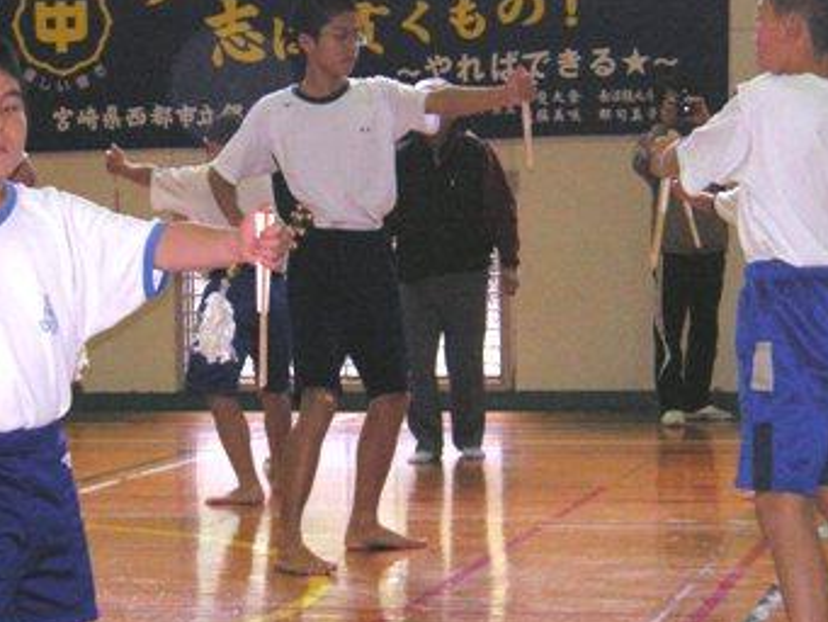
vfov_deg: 16.1
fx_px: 2201
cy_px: 267
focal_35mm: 92
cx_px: 386
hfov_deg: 21.3
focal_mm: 11.6
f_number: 4.2
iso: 160
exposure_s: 1/90
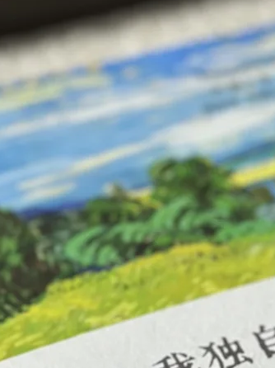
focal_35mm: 155
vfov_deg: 12.7
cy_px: 60
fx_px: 1643
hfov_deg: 9.5
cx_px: 250
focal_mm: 6.86
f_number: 1.78
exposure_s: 1/351
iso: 80
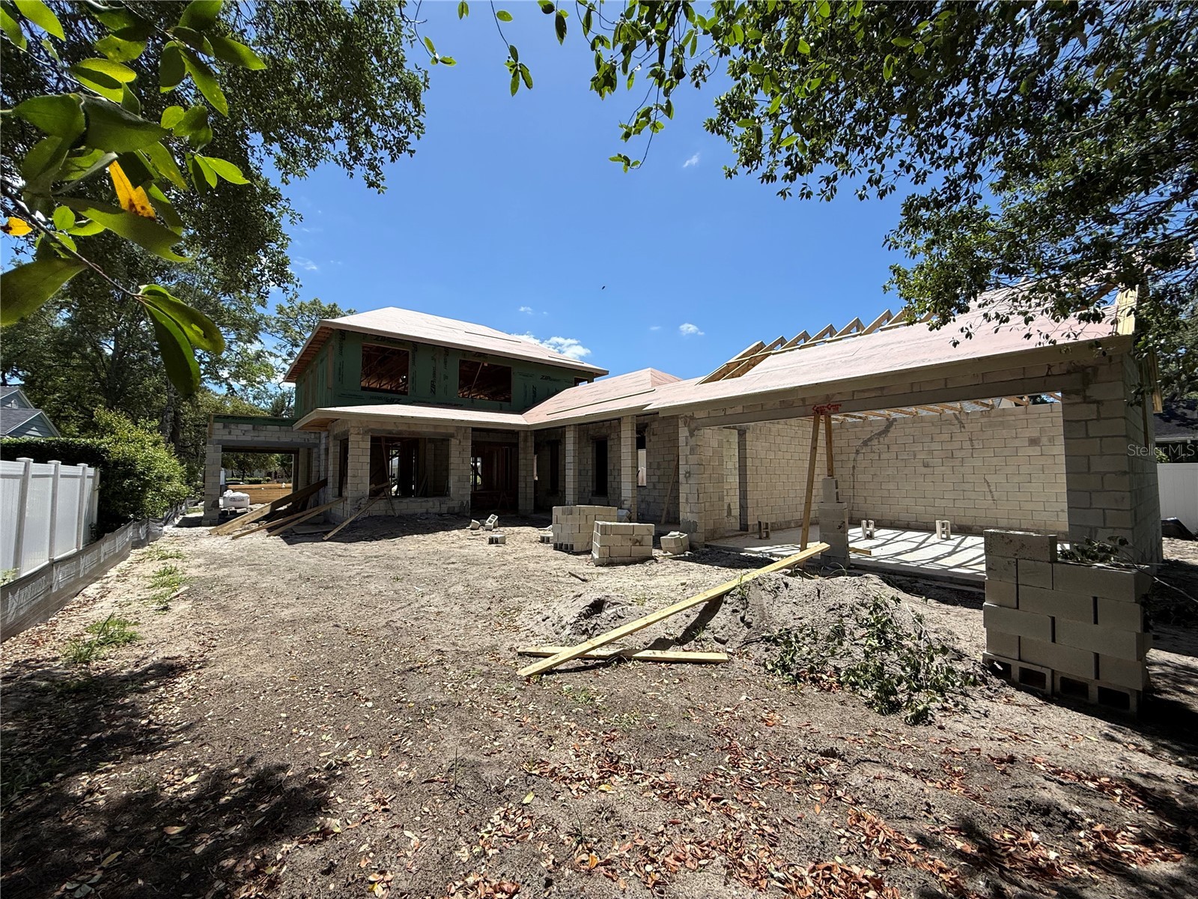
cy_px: 450
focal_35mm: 14
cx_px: 599
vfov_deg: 85.7
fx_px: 485
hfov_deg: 102.1
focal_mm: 2.22
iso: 50
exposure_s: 1/2237
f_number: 2.2
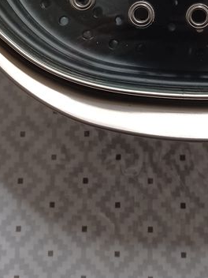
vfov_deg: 25.5
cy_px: -24
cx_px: 202
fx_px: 569
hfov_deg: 20.1
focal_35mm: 71
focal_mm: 4.6
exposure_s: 1/25
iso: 320
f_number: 1.8
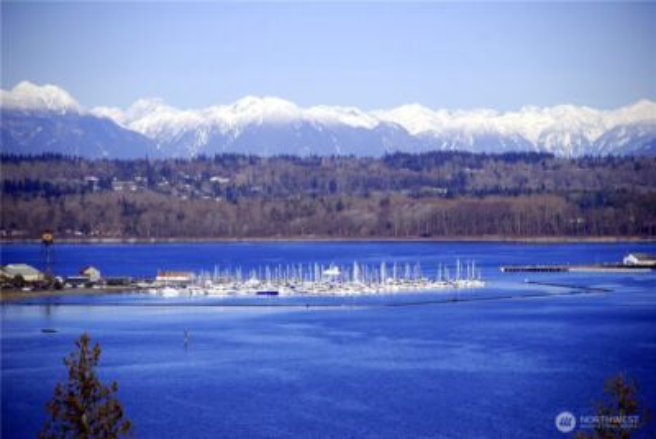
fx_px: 3695
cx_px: 328
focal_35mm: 202
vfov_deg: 6.8
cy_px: 220
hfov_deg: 10.1
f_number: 5.6
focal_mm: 135
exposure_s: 1/500
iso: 100
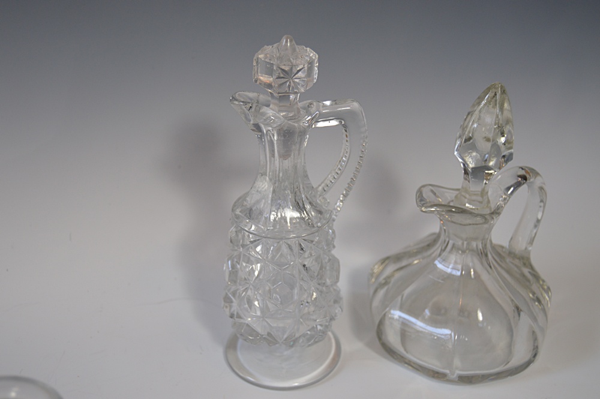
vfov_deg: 28.0
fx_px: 799
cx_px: 300
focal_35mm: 48
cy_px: 200
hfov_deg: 41.1
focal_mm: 32
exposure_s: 1/100
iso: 400
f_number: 5
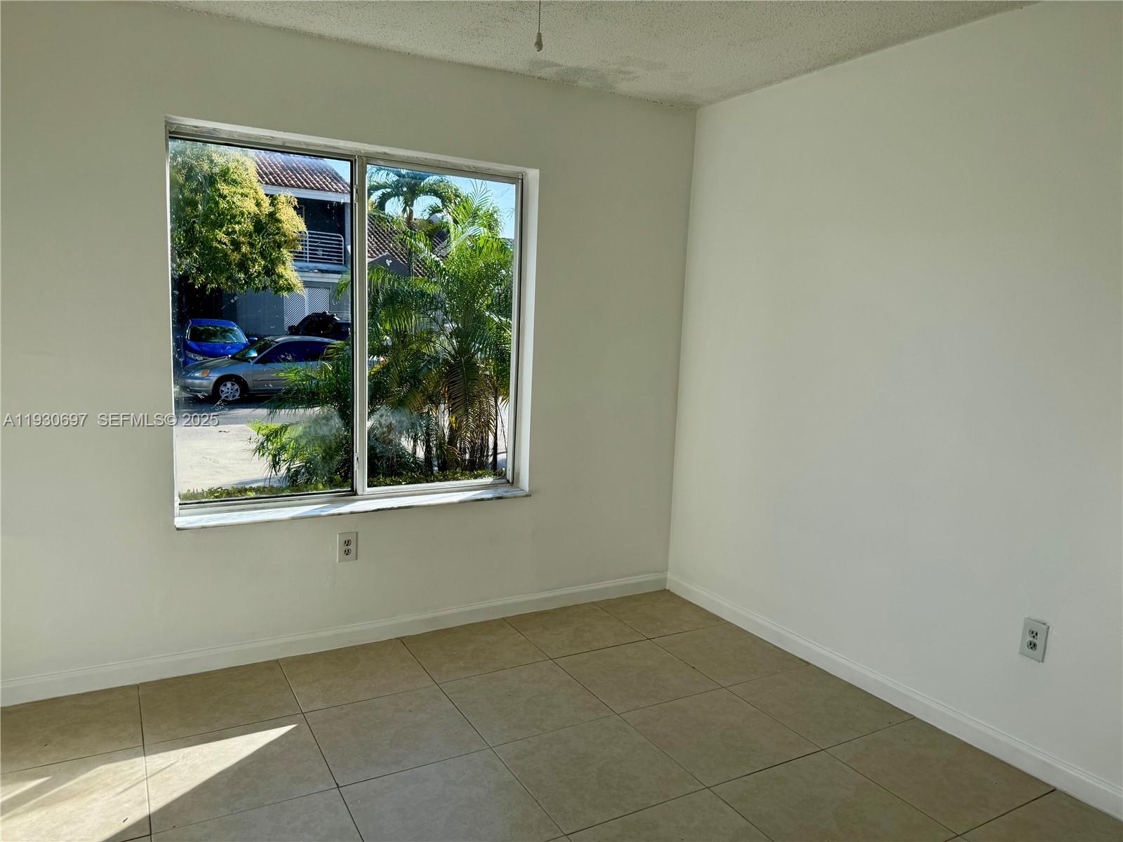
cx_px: 562
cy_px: 421
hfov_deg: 71.6
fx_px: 779
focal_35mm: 24
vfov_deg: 56.8
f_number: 1.78
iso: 80
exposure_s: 1/1311
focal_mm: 6.76
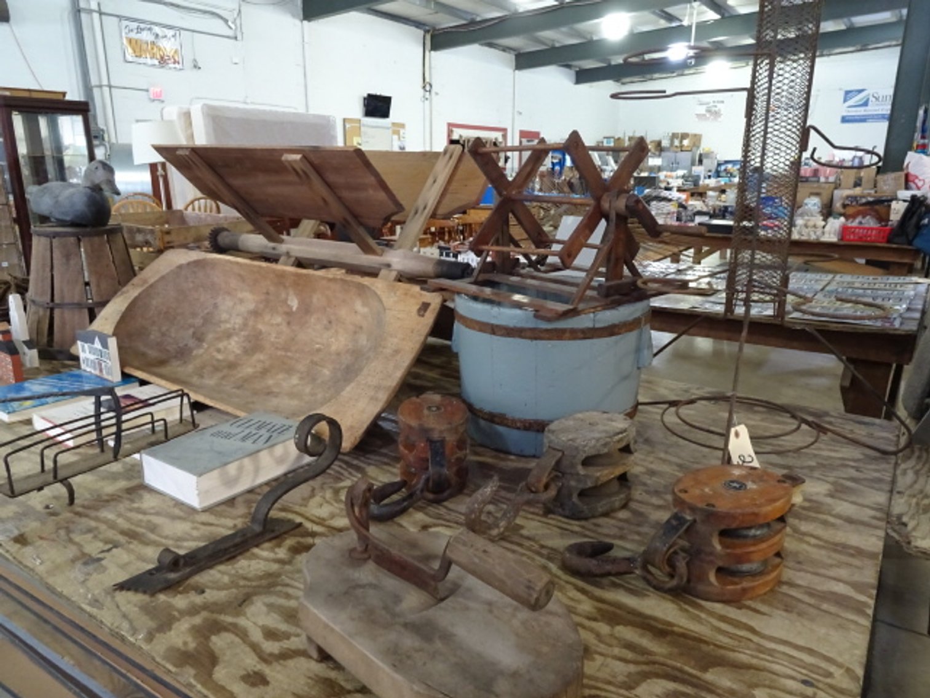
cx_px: 465
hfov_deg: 71.6
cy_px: 349
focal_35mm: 24
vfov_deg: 56.8
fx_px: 645
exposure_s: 1/25
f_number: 3.5
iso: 800
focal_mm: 4.1
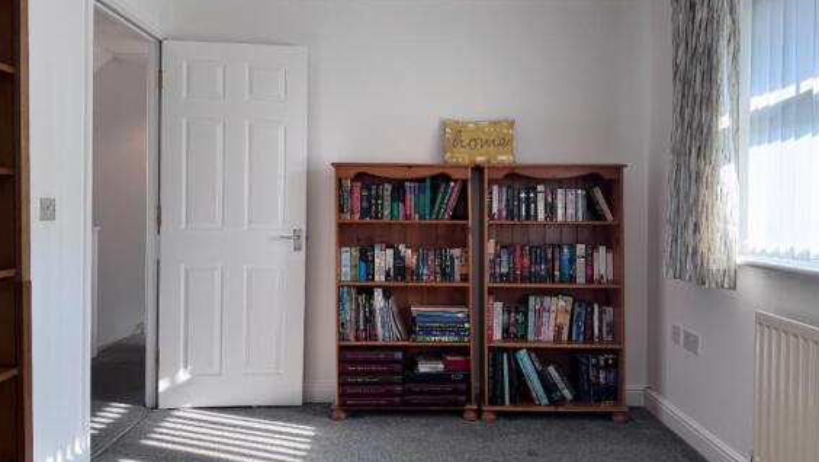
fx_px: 587
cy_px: 211
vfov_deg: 42.9
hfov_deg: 69.8
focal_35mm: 27
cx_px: 410
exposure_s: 1/100
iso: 64
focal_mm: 6.76
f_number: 1.78
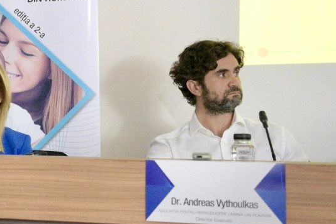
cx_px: -136
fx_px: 905
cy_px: 79
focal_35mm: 97
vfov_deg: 14.1
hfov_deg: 19.0
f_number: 2.8
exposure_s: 1/320
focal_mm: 32
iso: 4000
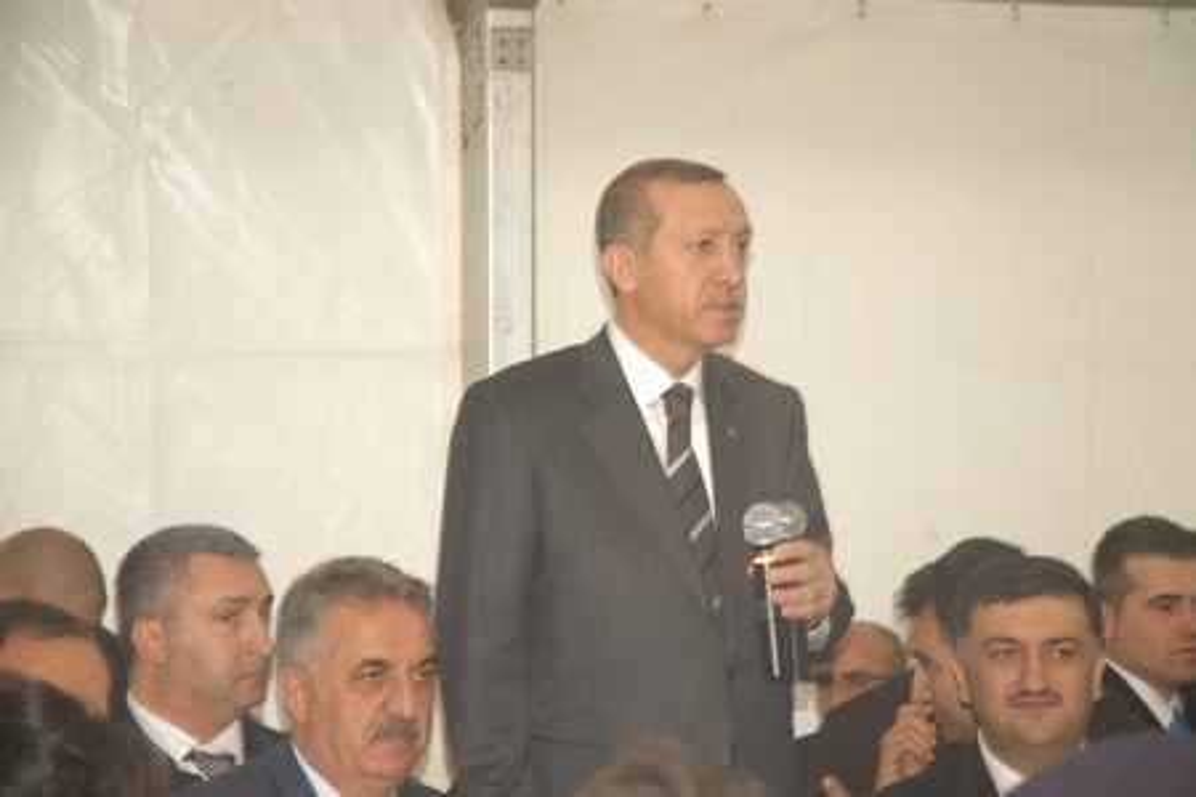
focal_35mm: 105
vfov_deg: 13.0
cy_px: 398
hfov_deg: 19.5
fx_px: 3488
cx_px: 598
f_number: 4.5
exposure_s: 1/60
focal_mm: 70
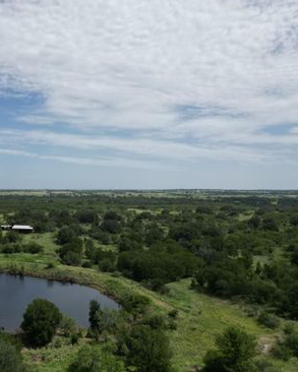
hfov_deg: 44.5
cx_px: 80
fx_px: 353
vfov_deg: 55.6
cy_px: 182
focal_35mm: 32
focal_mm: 6.72
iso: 110
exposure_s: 1/5000
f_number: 1.7
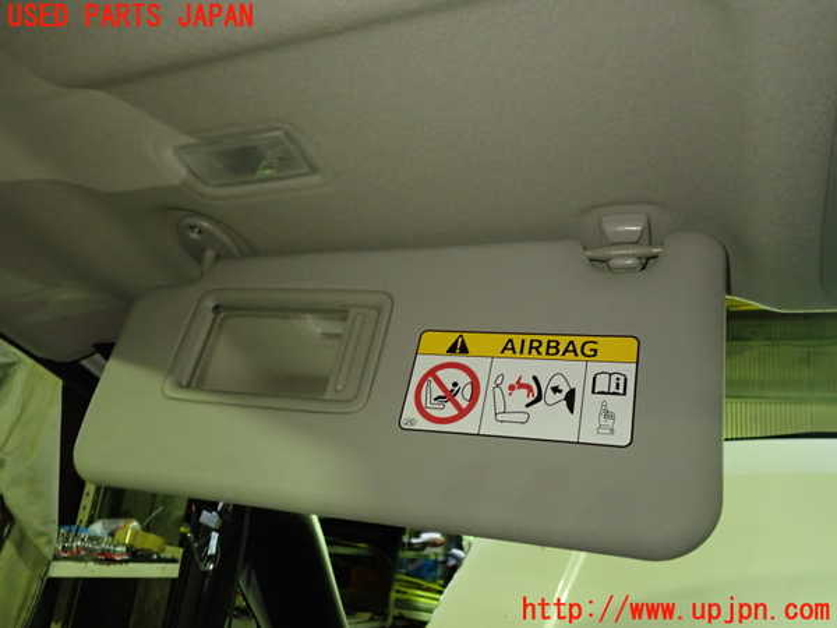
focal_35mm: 30
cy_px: 314
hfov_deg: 60.0
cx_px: 418
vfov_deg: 46.8
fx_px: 725
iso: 640
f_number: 2.3
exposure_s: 1/30
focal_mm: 5.4
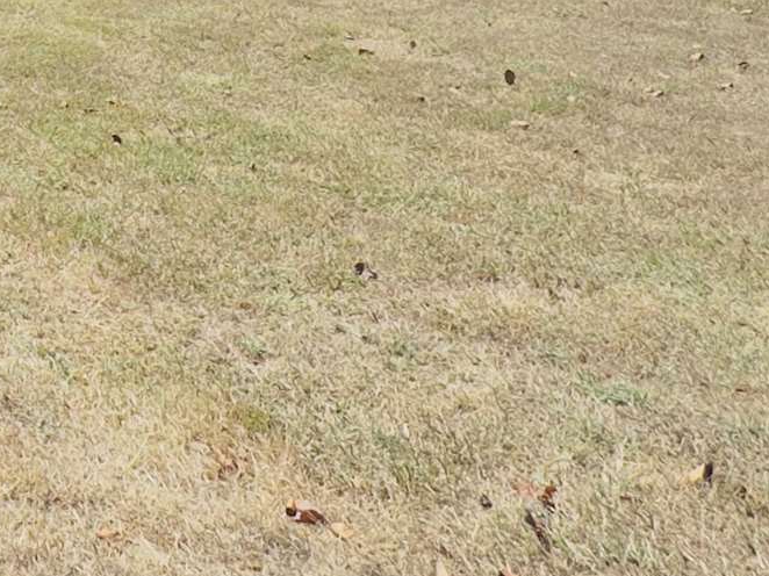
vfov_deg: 19.4
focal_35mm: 65
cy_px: -317
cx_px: -232
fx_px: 1443
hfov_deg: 25.6
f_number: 2.2
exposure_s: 1/1637
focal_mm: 2.22
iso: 50
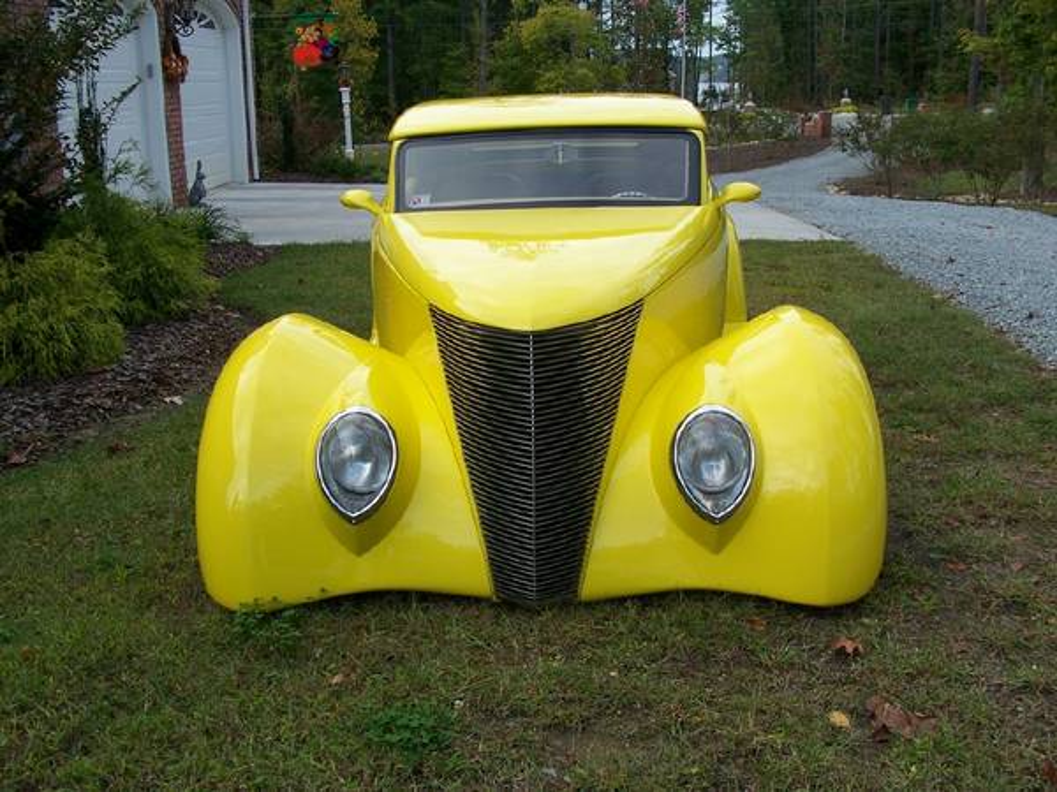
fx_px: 1069
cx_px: 528
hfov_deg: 52.6
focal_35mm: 35
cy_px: 396
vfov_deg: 40.7
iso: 80
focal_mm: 6
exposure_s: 1/350
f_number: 2.8
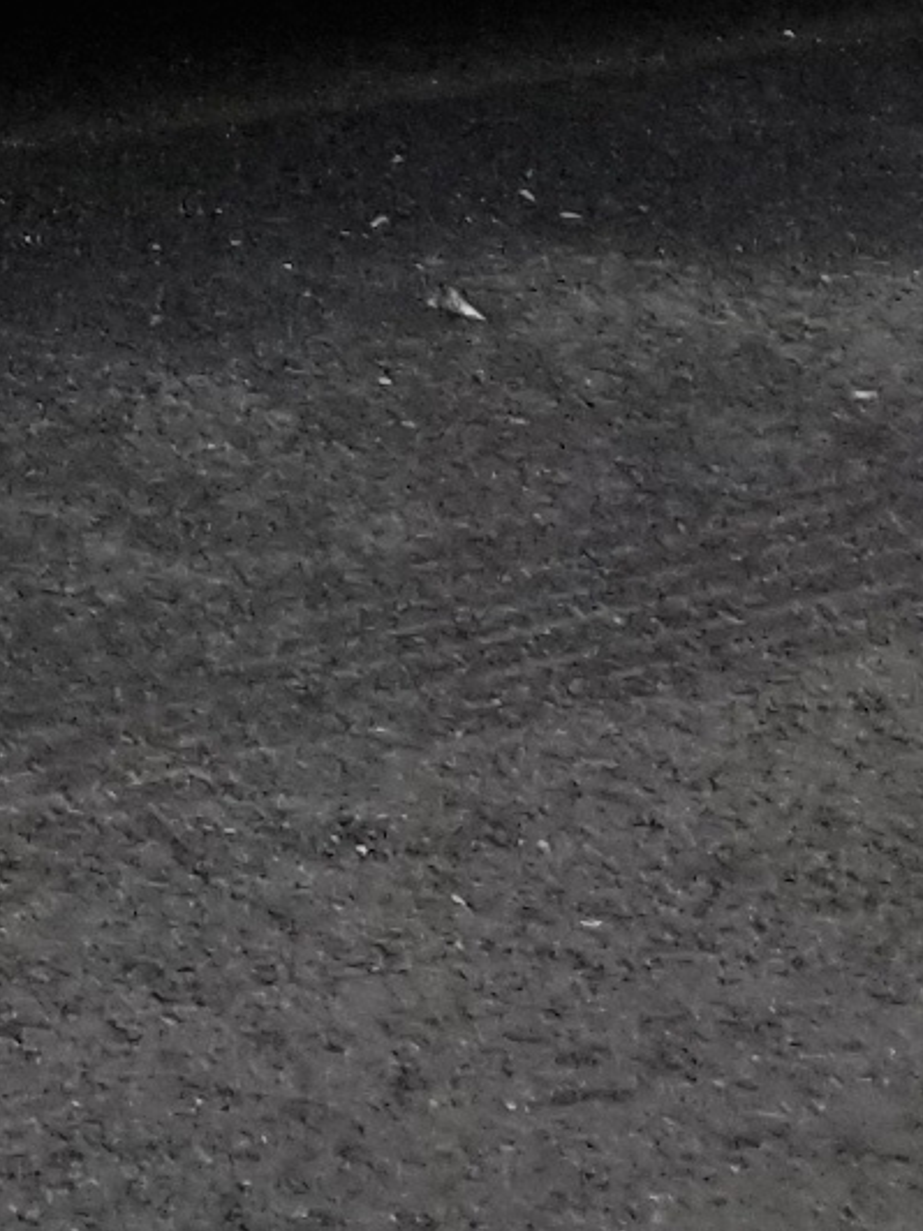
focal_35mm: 197
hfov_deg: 6.4
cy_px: -2934
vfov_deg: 8.0
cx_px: -2538
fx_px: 7004
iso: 50
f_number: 1.7
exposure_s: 1/1220
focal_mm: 4.25
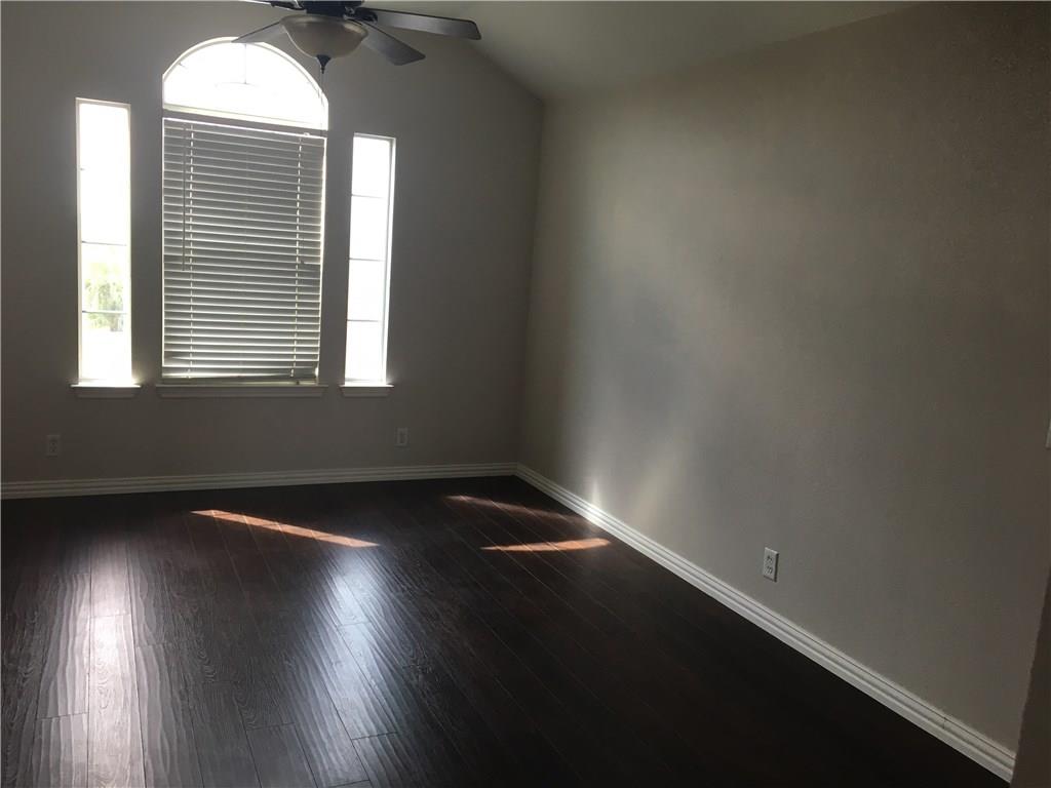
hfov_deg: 61.7
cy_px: 394
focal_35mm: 29
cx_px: 526
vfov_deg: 48.2
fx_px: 880
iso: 25
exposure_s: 1/30
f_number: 2.2
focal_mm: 4.15
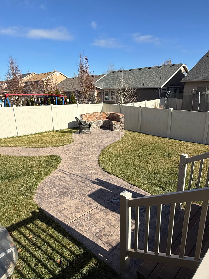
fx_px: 185
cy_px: 147
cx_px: 104
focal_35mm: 23
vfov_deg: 73.9
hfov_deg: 58.9
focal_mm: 2.22
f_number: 2.2
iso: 50
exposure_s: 1/2410
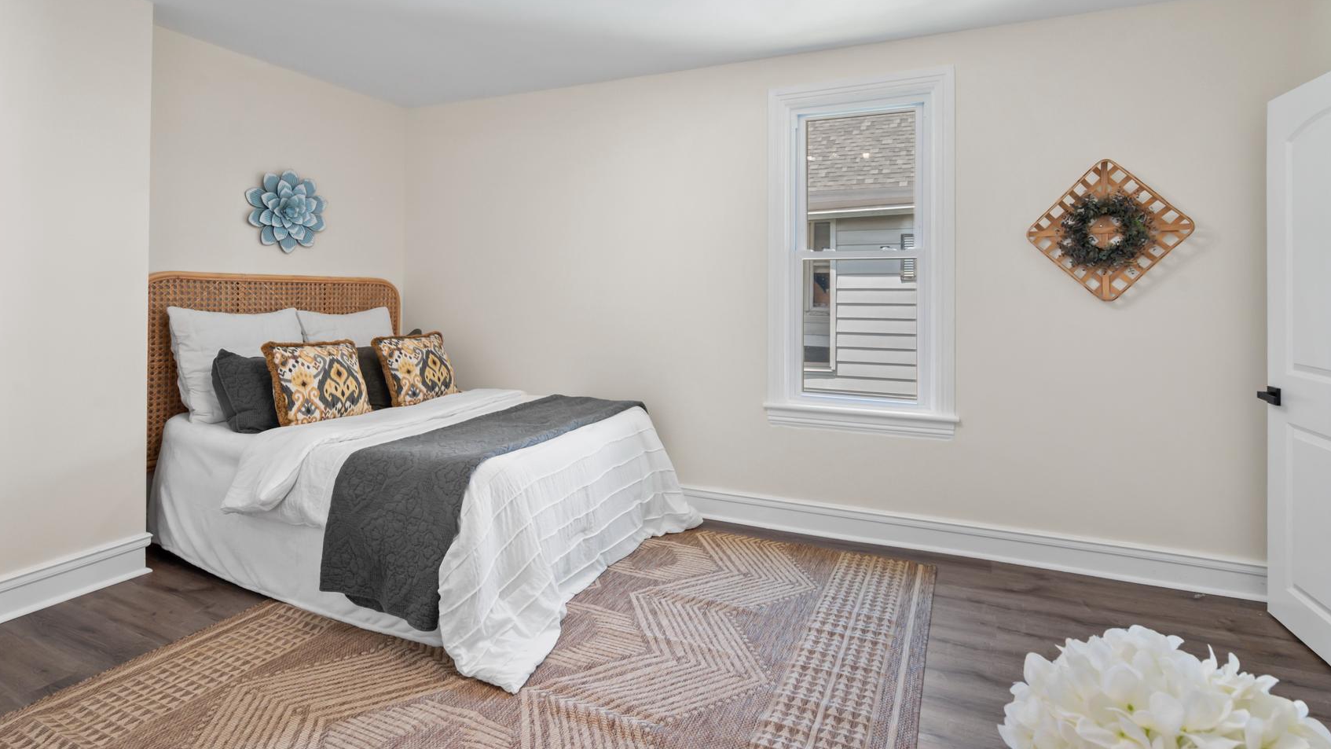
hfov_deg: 89.6
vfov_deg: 57.8
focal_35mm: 19
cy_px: 293
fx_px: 671
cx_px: 672
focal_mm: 15
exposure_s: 1/6
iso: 640
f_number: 8
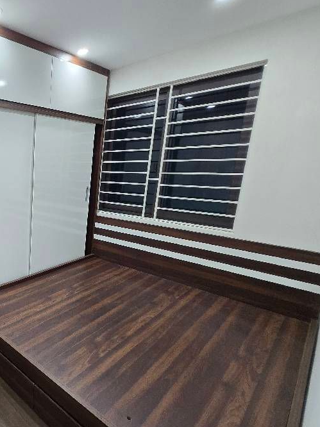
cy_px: 224
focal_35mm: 20
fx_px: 247
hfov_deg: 52.2
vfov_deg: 81.7
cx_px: -1
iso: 160
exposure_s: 1/50
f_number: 2.2
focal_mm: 1.7
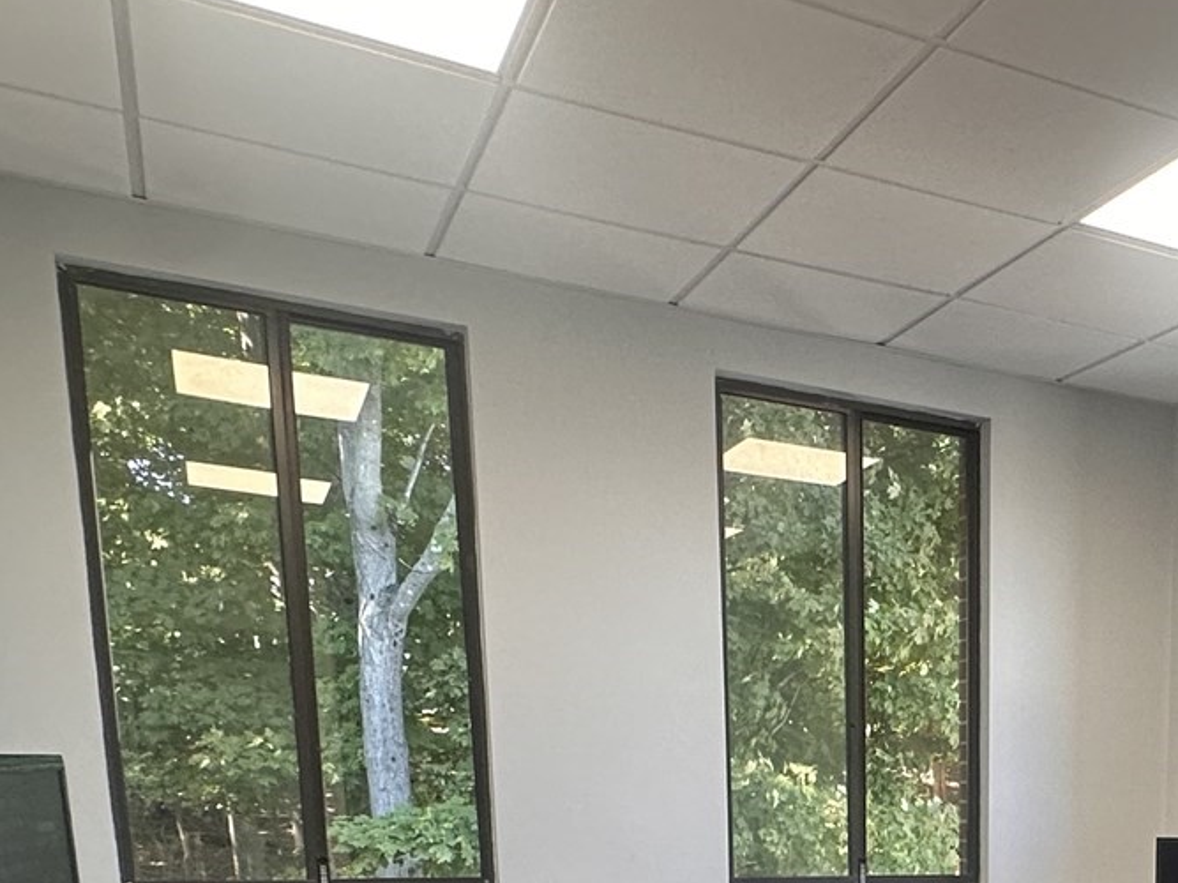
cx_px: 1129
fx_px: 1463
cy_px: 1081
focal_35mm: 43
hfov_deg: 39.6
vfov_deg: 28.8
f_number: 2.2
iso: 160
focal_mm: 2.22
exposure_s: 1/120
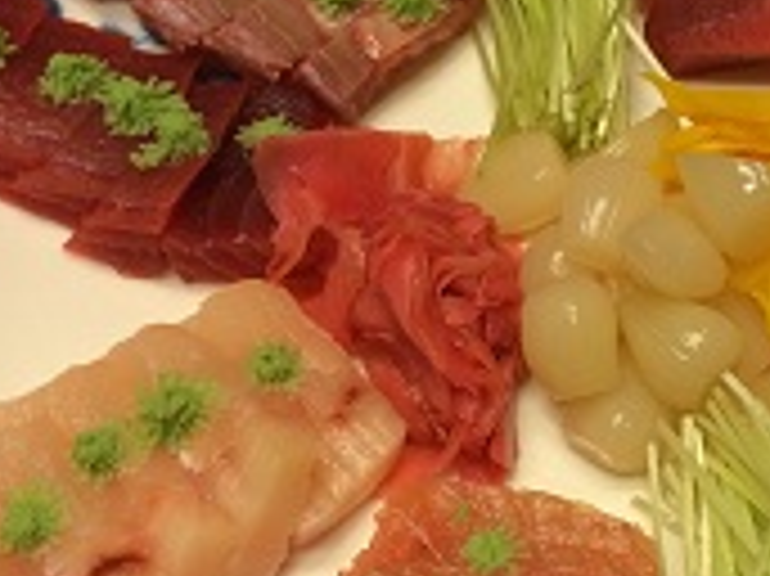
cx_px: 612
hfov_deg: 28.0
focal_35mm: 68
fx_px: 1512
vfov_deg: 21.5
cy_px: 387
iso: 64
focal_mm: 4.15
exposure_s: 1/30
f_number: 2.2
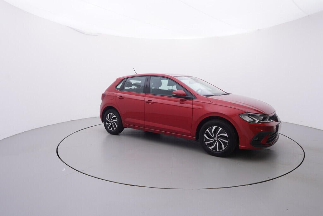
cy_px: 108
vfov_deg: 56.2
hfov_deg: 77.3
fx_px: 202
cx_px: 162
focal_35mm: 22
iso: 200
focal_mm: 15
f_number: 5
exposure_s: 1/80
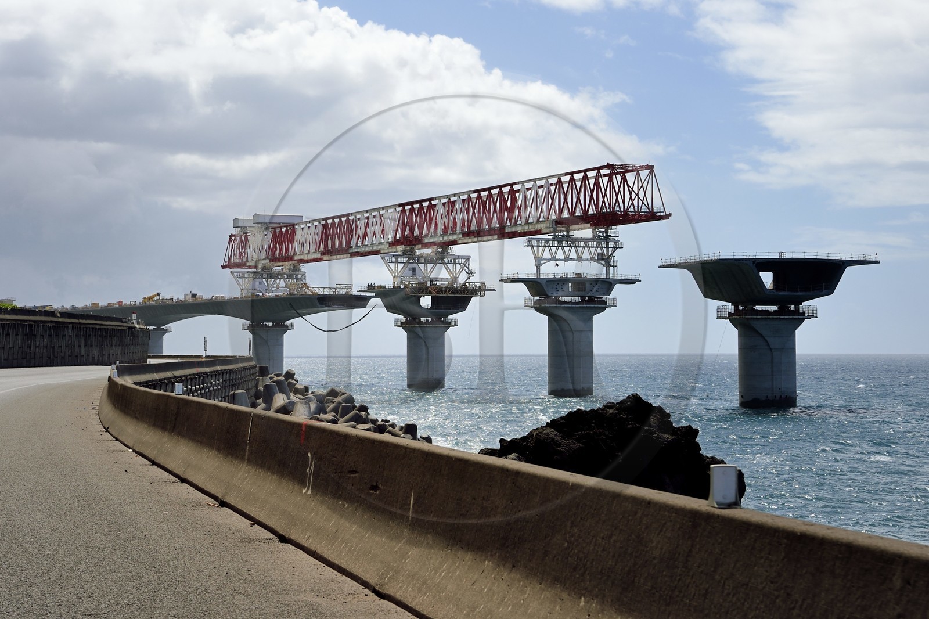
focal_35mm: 62
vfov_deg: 21.9
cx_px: 464
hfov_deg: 32.4
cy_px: 310
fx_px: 1600
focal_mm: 62
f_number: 11
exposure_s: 1/1000
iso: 400
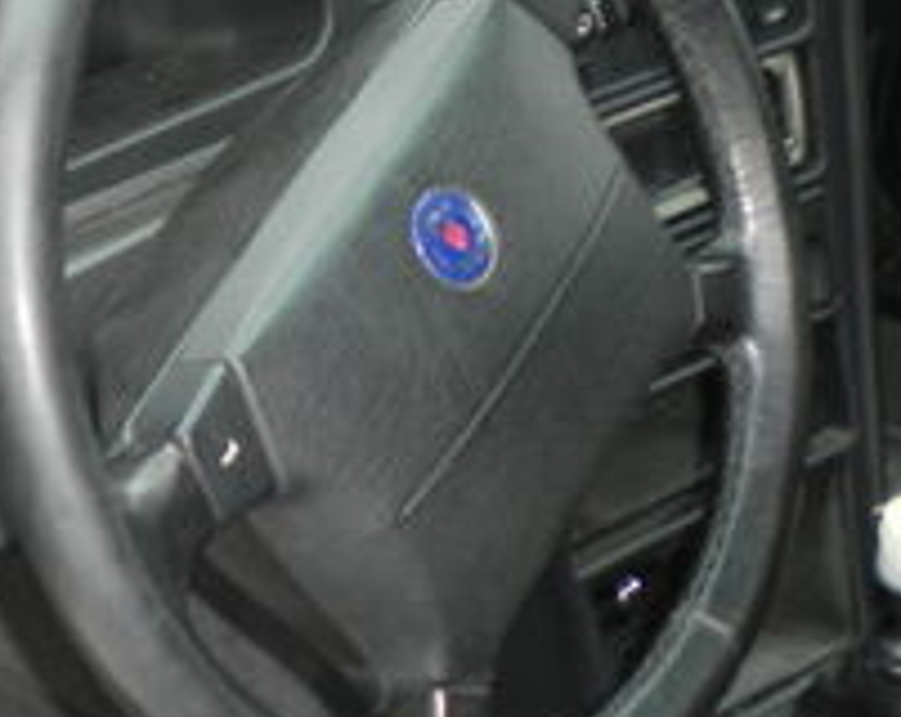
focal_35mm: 109
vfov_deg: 14.0
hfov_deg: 17.4
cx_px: 76
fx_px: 2901
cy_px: 170
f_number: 3.1
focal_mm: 6.3
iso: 80
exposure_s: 1/30
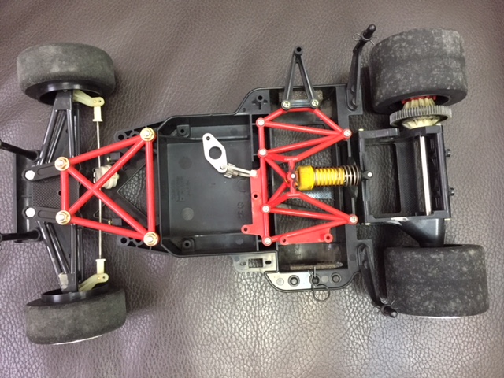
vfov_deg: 48.2
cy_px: 189
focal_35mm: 29
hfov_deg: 61.7
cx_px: 252
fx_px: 422
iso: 250
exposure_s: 1/25
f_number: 2.2
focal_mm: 4.15
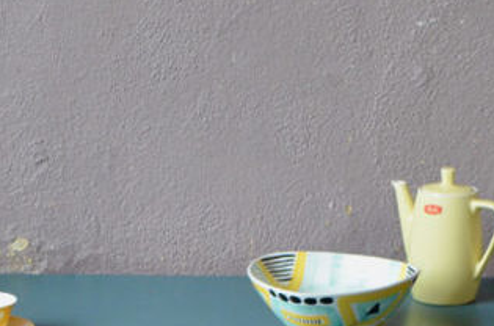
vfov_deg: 10.6
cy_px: 498
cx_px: 318
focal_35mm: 124
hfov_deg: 16.5
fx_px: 1696
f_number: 4.2
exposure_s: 1/50
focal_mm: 26
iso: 1250
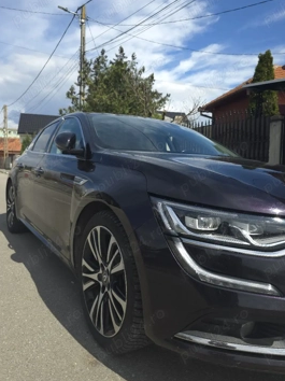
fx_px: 286
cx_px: 152
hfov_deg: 53.0
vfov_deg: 67.3
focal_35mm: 26
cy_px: 180
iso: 12
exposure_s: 1/476
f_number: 1.7
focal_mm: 6.3
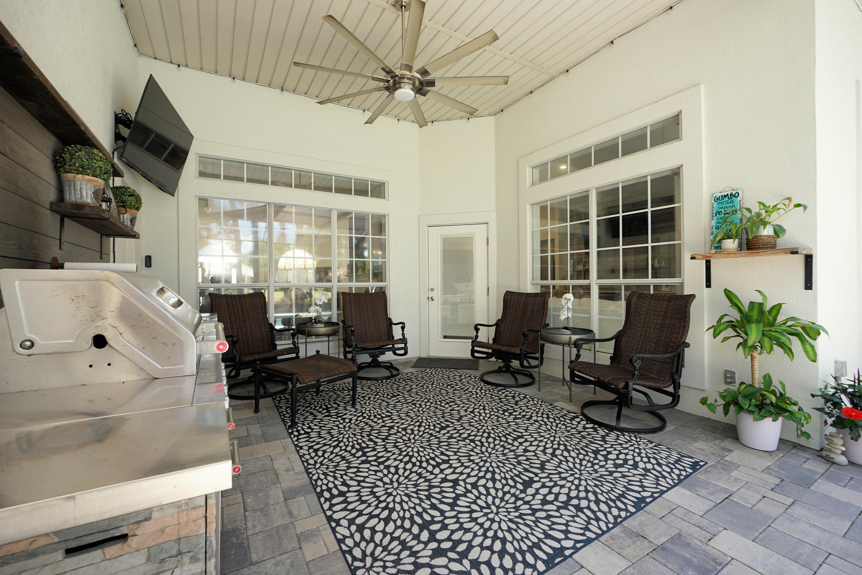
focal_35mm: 15
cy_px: 288
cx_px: 431
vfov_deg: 77.3
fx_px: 359
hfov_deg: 100.4
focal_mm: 10
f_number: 4
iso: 200
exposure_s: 1/60
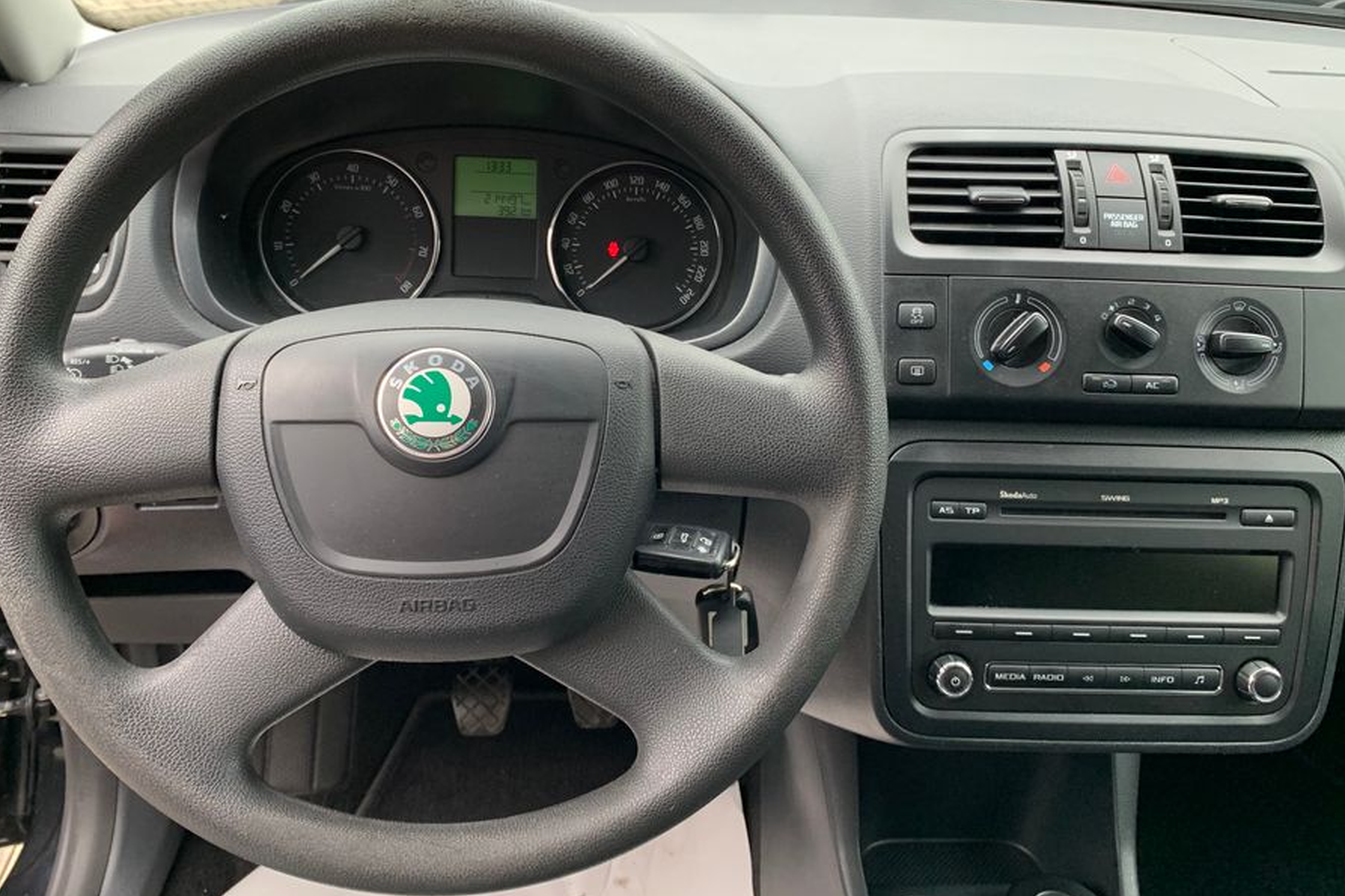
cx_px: 660
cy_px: 407
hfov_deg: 60.3
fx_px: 1158
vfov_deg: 42.3
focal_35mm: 31
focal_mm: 4.25
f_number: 1.8
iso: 80
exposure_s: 1/121
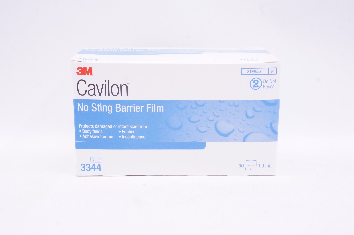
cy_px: 118
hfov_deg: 41.2
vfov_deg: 28.0
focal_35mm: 48
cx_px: 177
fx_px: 471
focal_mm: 32
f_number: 13
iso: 800
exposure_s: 1/20
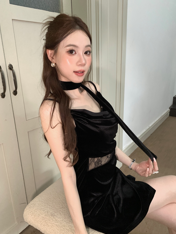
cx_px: 86
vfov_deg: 65.3
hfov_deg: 51.3
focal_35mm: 27
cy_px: 118
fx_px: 183
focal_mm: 4.25
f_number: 1.8
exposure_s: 1/55
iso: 400
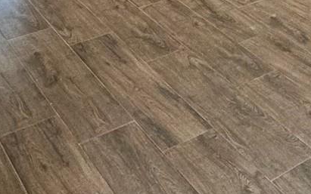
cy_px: -268
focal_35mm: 74
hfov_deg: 25.9
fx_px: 627
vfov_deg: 13.3
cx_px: 335
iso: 100
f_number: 2.2
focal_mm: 2.22
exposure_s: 1/120
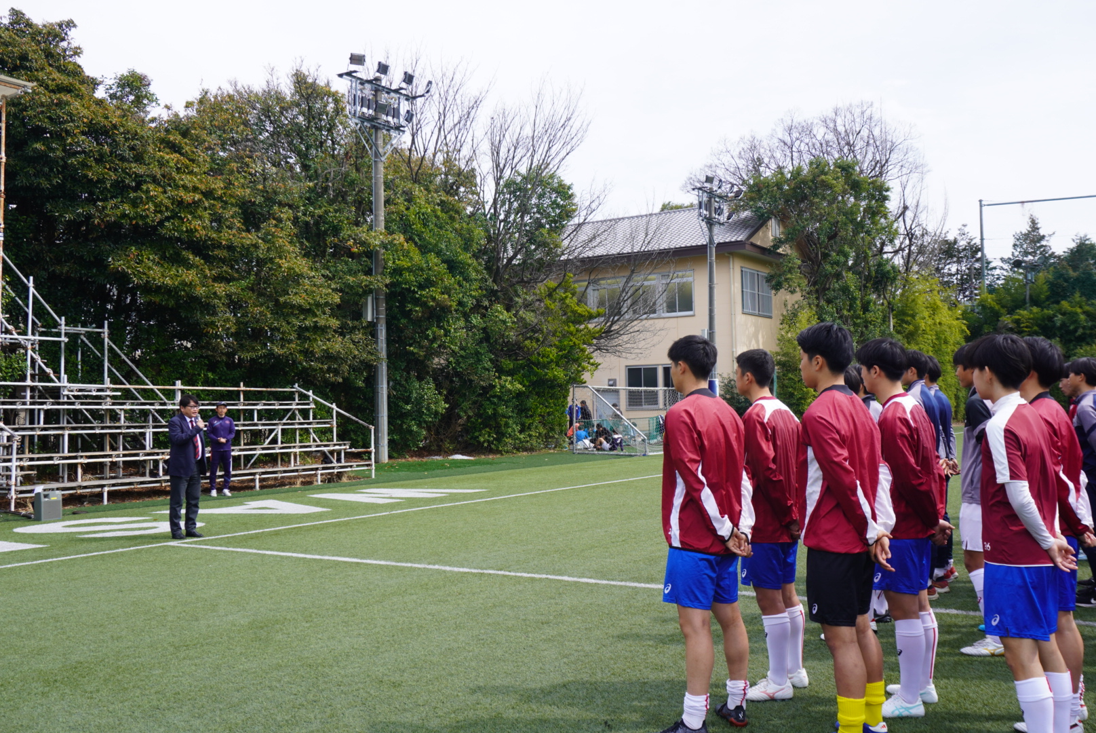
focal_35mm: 33
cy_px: 366
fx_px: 1005
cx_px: 548
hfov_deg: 57.2
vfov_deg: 40.0
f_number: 9
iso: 100
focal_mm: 22
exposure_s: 1/125
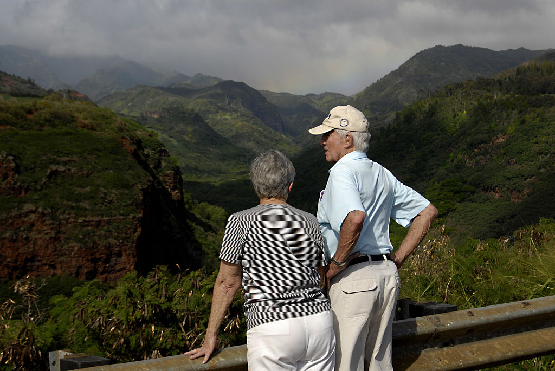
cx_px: 278
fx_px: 1273
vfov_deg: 16.6
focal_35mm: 82
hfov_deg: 24.6
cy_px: 186
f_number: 10
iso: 250
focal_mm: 55
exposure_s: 1/400
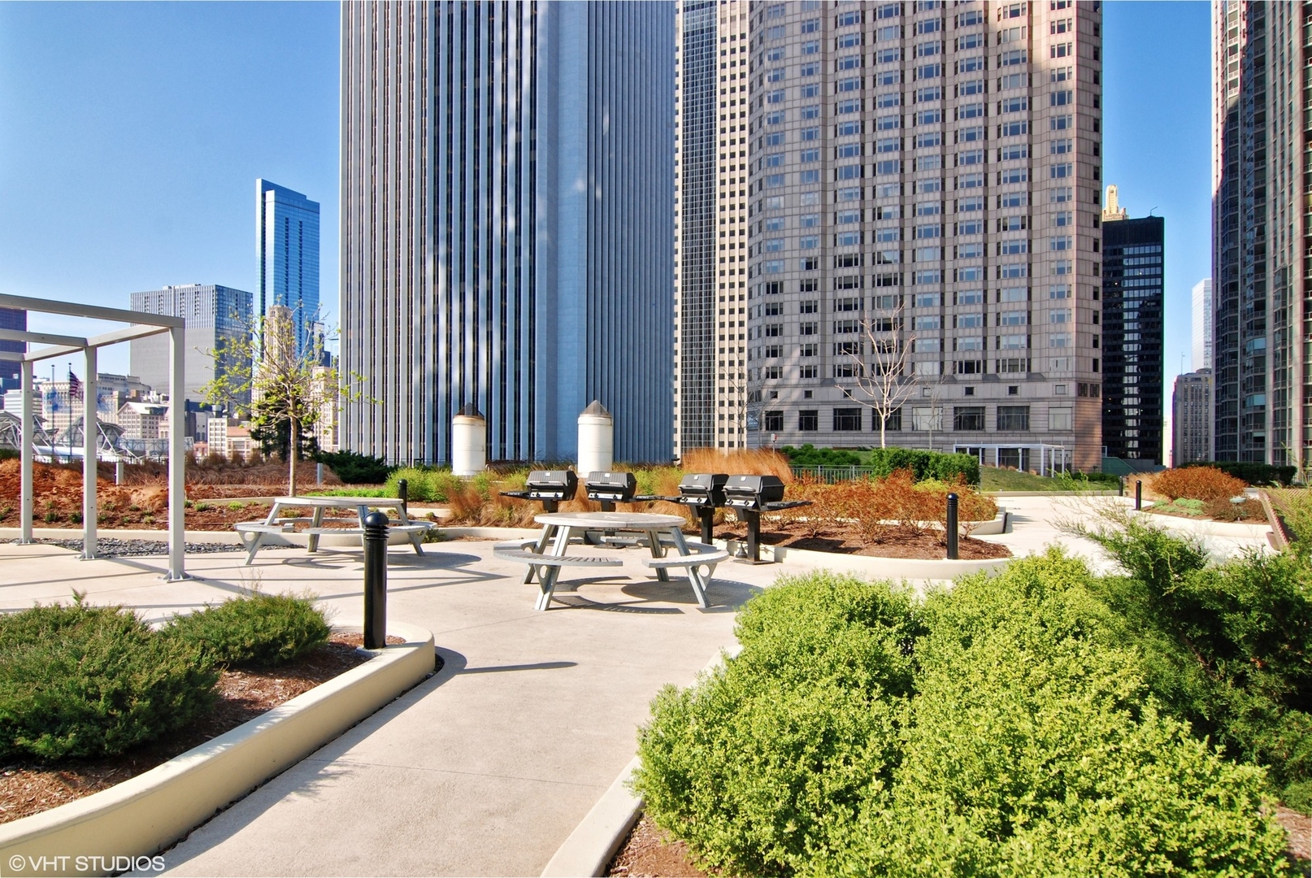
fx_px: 766
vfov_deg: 59.6
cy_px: 439
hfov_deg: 81.1
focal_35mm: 21
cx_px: 656
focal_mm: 14
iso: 200
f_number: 8
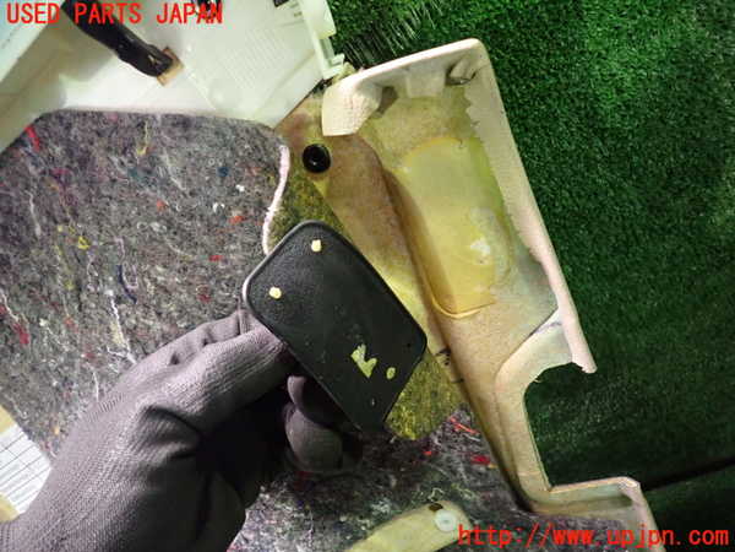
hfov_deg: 69.4
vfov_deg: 54.9
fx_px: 531
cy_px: 276
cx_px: 368
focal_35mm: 25
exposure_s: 1/25
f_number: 2
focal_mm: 4.5
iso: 800
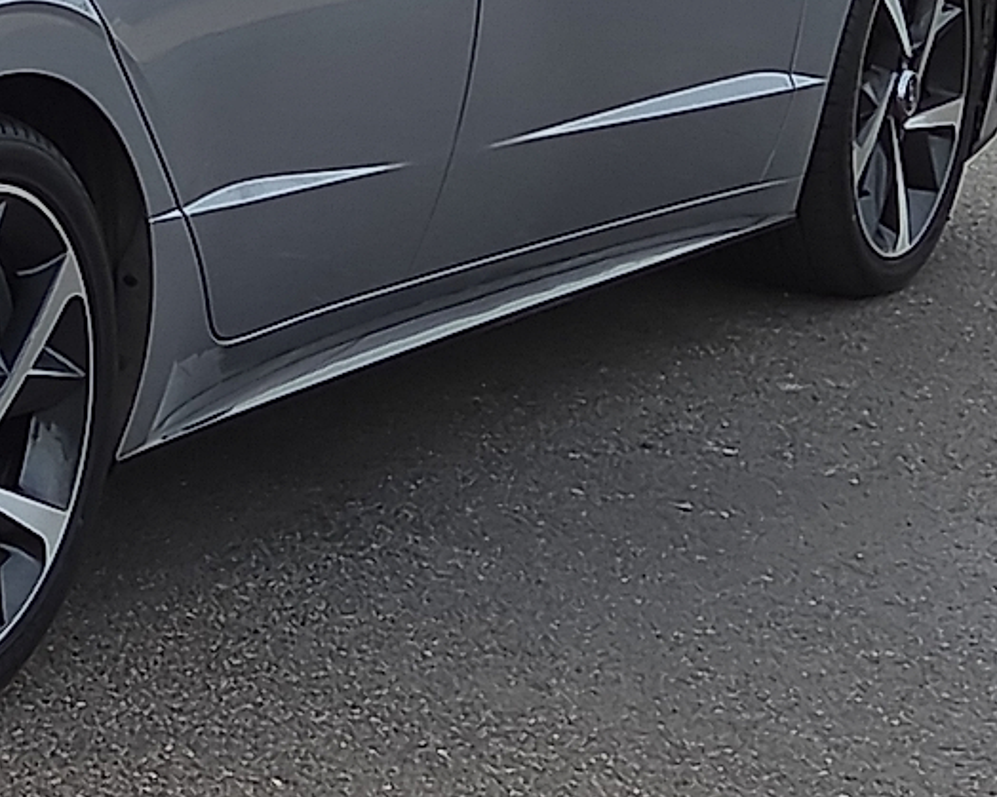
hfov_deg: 12.5
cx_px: -365
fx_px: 4396
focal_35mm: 149
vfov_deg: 10.3
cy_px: -51
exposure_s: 1/435
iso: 25
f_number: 1.8
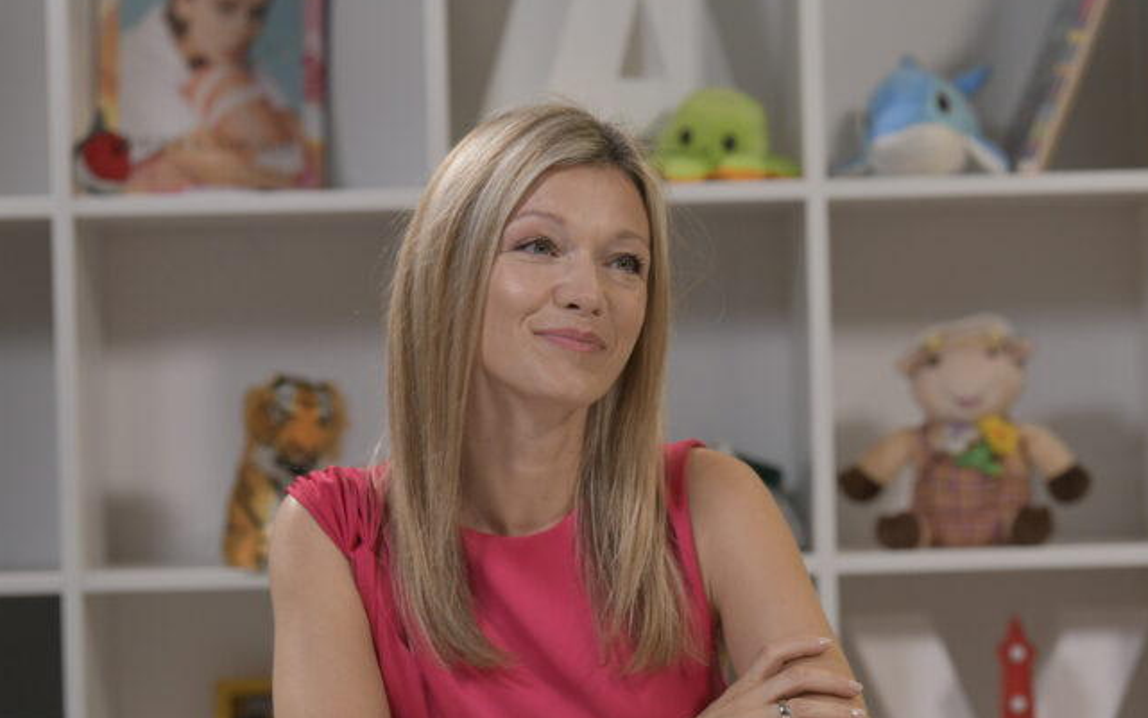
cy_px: 397
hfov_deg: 13.0
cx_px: 604
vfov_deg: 8.2
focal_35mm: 161
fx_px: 5038
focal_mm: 135
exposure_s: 1/320
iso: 2000
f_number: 4
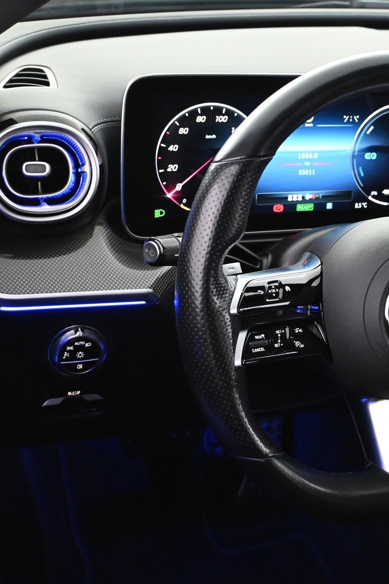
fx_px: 975
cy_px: 293
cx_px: 380
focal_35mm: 60
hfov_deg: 21.8
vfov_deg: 33.3
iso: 5600
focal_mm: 26.5
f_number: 4.5
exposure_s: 1/40
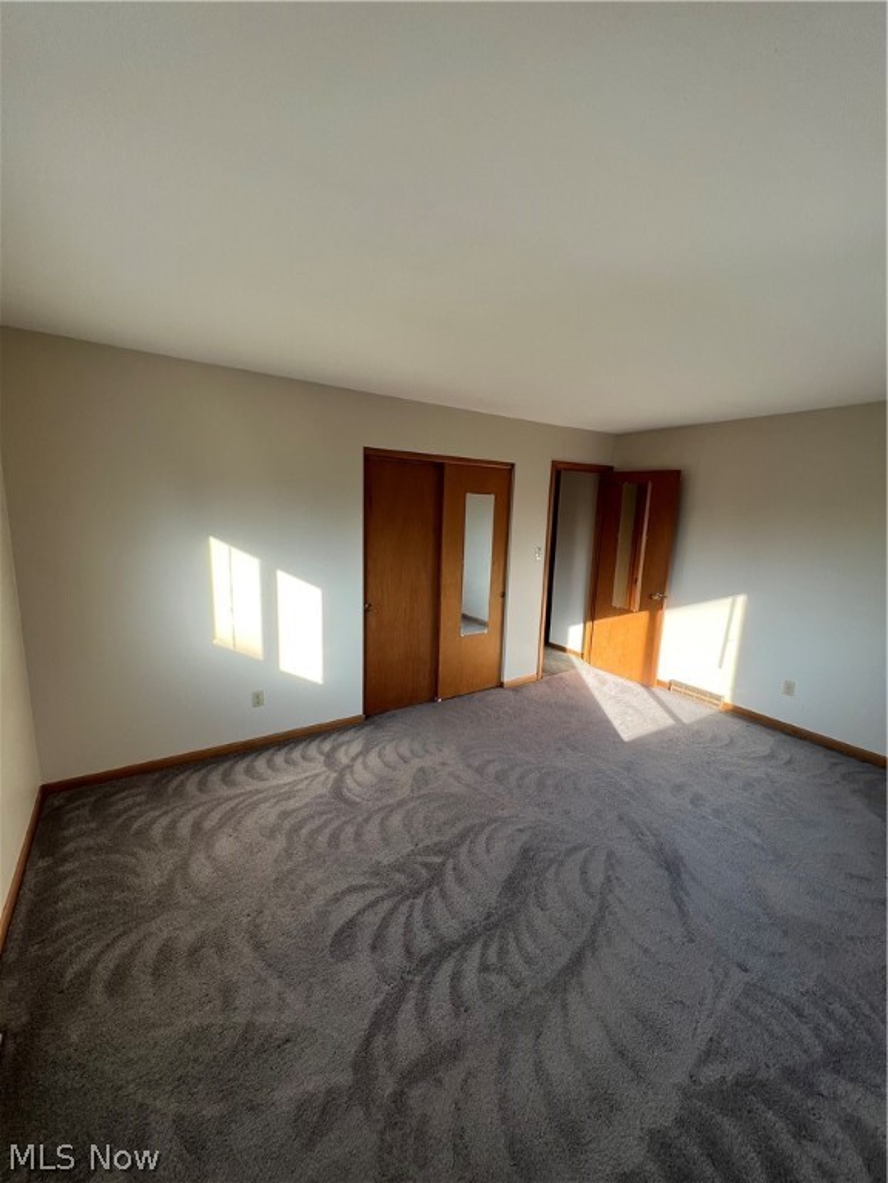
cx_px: 444
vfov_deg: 106.2
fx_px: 445
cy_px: 592
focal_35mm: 13
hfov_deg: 89.9
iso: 40
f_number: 1.8
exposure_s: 1/99
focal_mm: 1.57
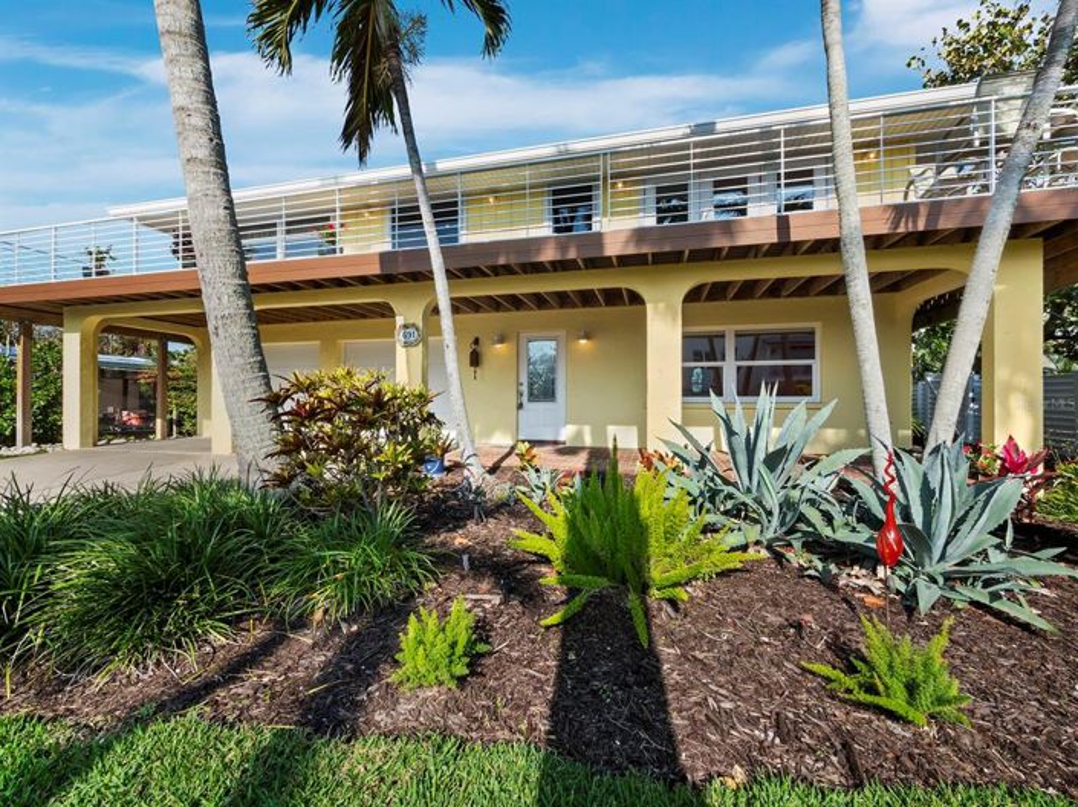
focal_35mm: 14
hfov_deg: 102.1
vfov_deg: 85.6
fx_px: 436
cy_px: 404
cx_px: 539
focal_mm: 7
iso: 400
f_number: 11
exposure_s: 1/160
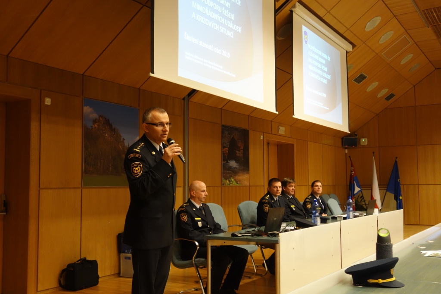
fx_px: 490
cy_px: 147
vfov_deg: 33.4
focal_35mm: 40
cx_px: 220
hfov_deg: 48.5
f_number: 2.8
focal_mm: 14.75
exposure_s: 1/40
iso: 800
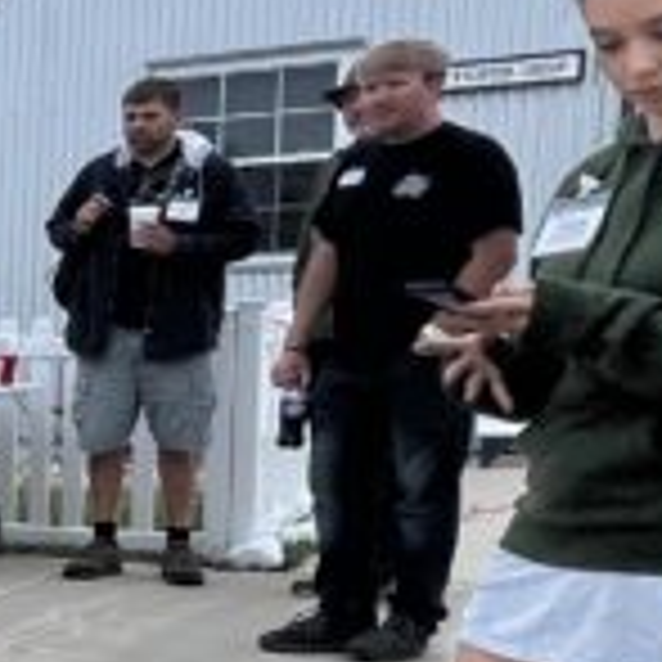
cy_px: 549
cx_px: -1000
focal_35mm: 80
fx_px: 1731
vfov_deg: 21.3
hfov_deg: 13.8
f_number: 1.8
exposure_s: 1/358
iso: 32
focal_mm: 1.57
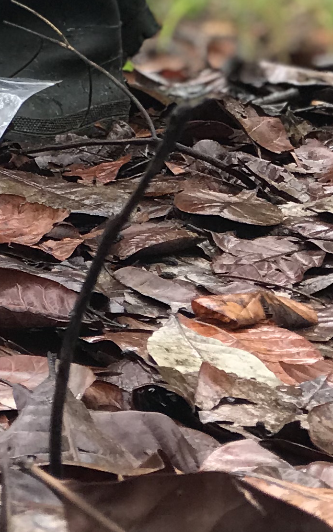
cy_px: -219
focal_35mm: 219
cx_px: -140
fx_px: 3180
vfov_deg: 9.4
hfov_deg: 5.9
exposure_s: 1/100
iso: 25
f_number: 2.8
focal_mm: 6.6
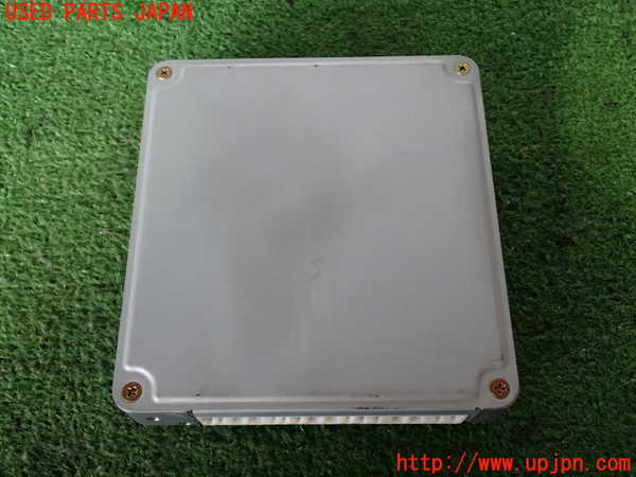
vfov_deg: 37.7
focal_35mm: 38
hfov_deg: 49.0
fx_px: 698
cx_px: 318
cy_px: 238
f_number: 2.7
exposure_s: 1/40
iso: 200
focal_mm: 6.83
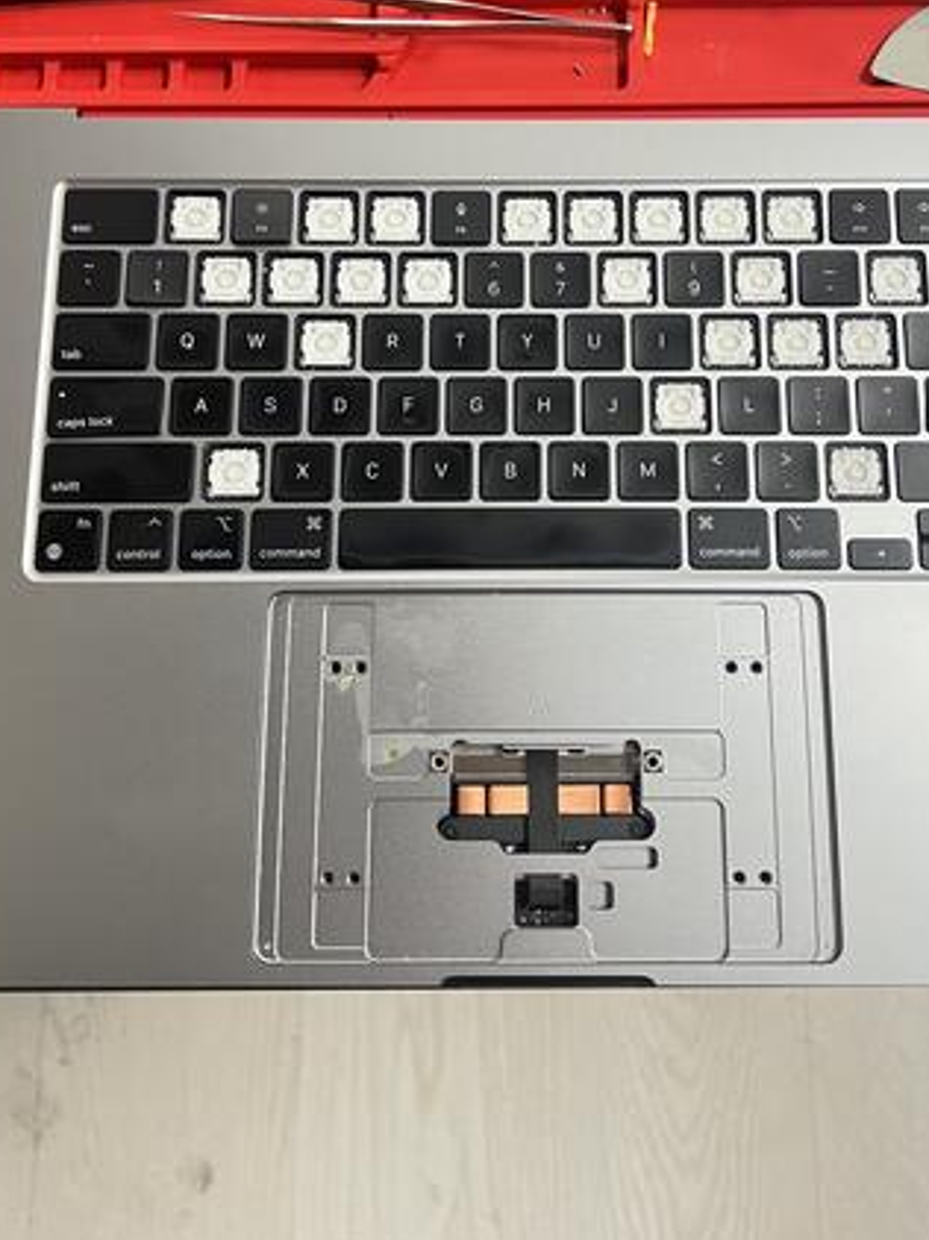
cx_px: 529
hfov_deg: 38.6
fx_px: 1325
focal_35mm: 37
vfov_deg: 49.2
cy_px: 397
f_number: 1.5
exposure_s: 1/60
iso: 100
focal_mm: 5.7
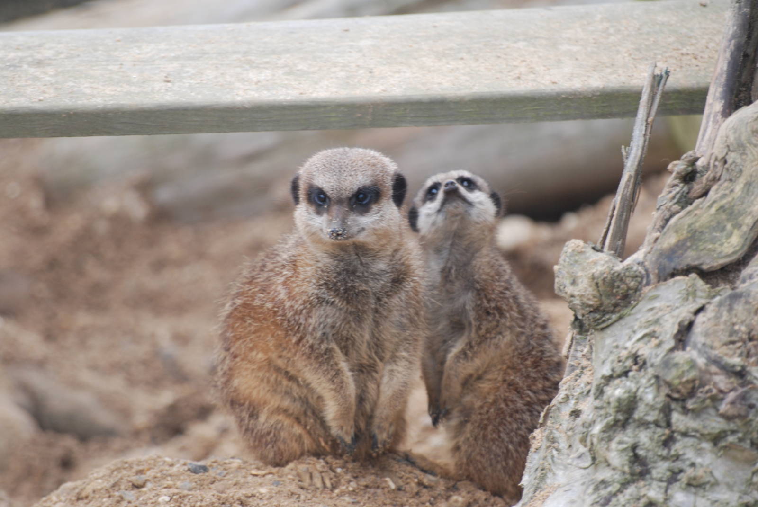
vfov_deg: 3.1
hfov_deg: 4.6
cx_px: 379
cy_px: 254
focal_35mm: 450
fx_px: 9486
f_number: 5.6
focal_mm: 300
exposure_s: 1/125
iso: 220
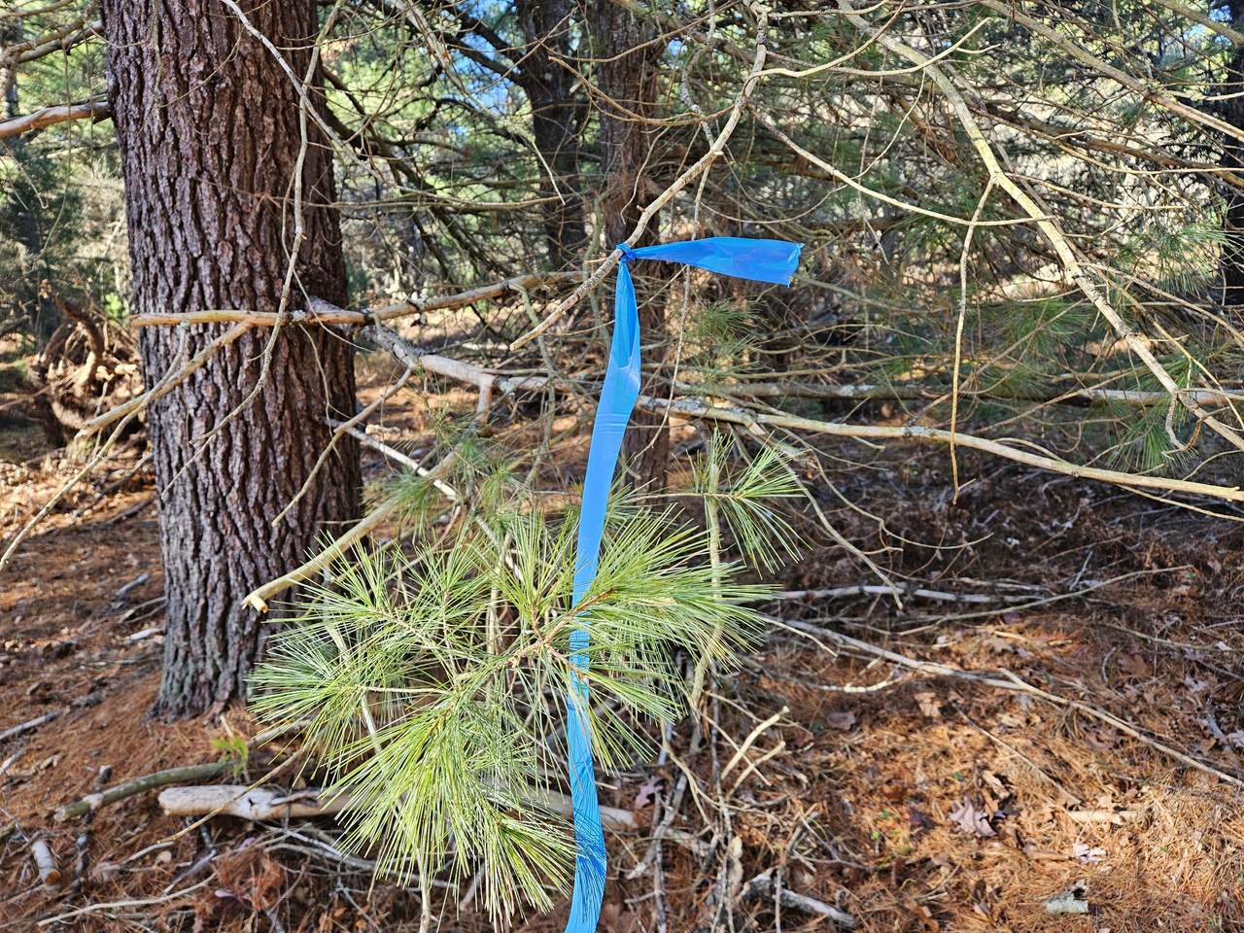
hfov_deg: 73.9
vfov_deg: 58.9
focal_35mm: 23
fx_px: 827
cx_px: 622
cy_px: 466
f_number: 1.8
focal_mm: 5.4
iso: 100
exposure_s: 1/207
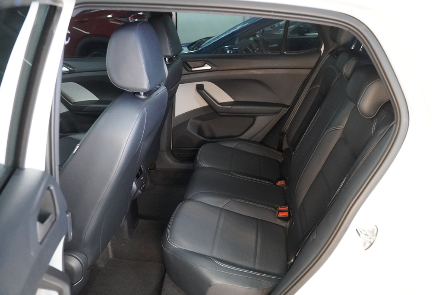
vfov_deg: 43.6
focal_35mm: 30
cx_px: 221
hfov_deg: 61.9
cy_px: 148
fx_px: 368
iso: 5000
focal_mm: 20
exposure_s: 1/160
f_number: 2.8
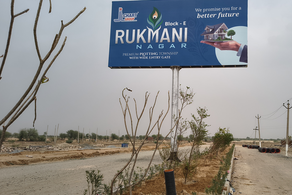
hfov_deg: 53.8
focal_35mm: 35
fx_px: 284
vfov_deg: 37.9
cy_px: 99
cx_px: 183
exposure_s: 1/2930
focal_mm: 5.56
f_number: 1.8
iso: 102
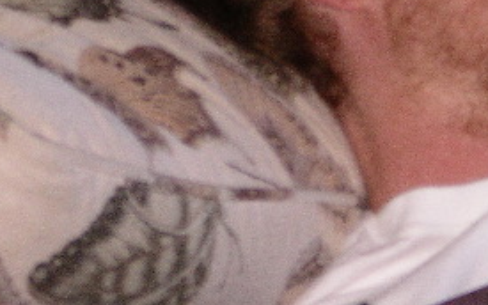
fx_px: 7662
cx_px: 256
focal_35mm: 576
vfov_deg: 2.3
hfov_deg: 3.6
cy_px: -213
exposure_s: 1/125
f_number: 4.6
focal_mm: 39
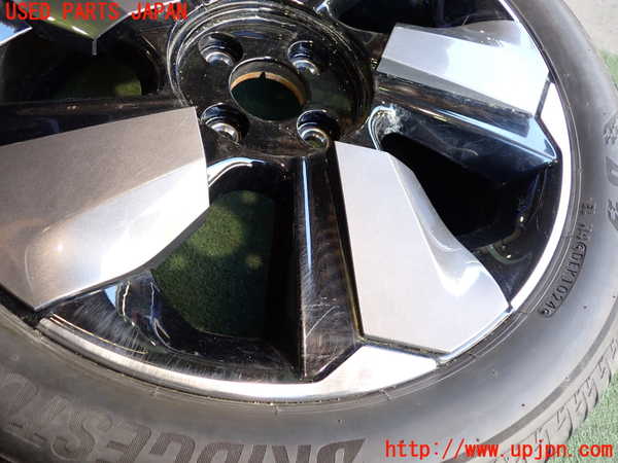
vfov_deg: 46.8
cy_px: 232
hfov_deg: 60.0
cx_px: 309
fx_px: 536
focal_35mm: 30
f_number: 2.3
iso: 200
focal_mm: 5.4
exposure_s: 1/30
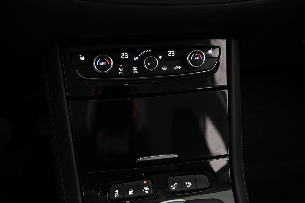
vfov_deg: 33.3
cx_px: 152
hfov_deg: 48.5
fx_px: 339
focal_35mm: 40
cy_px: 102
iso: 2000
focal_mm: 40
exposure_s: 1/15
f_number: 4
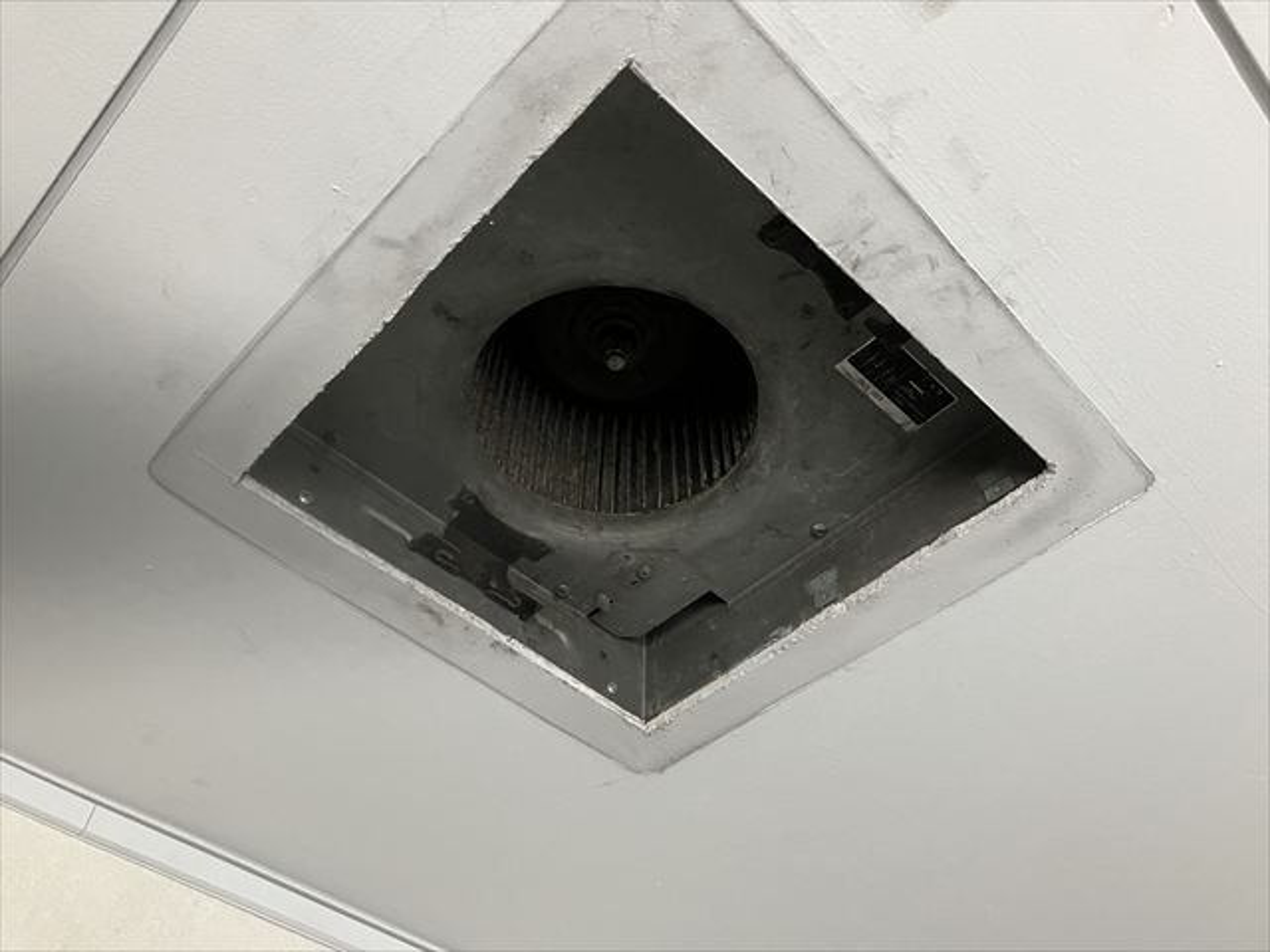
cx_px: 635
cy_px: 476
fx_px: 1027
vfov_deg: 49.7
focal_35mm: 28
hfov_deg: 63.4
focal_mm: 3.99
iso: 320
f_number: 1.8
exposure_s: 1/60
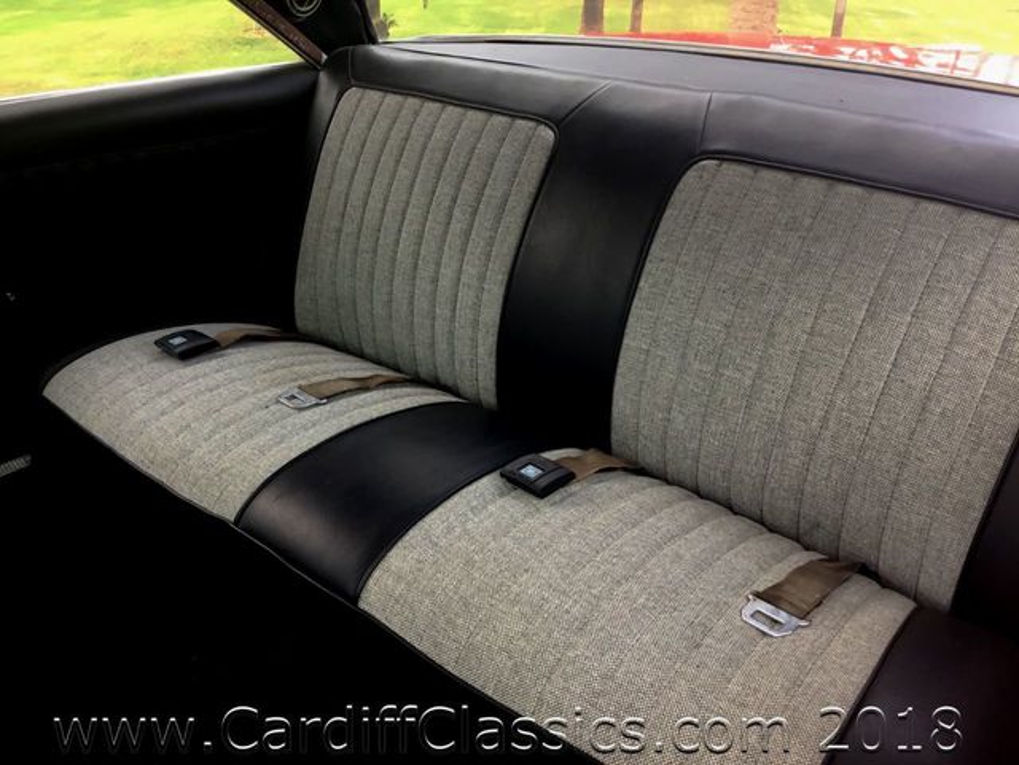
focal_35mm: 31
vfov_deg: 45.4
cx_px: 510
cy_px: 382
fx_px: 913
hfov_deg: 58.4
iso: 32
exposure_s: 1/60
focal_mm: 3.3
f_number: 2.4
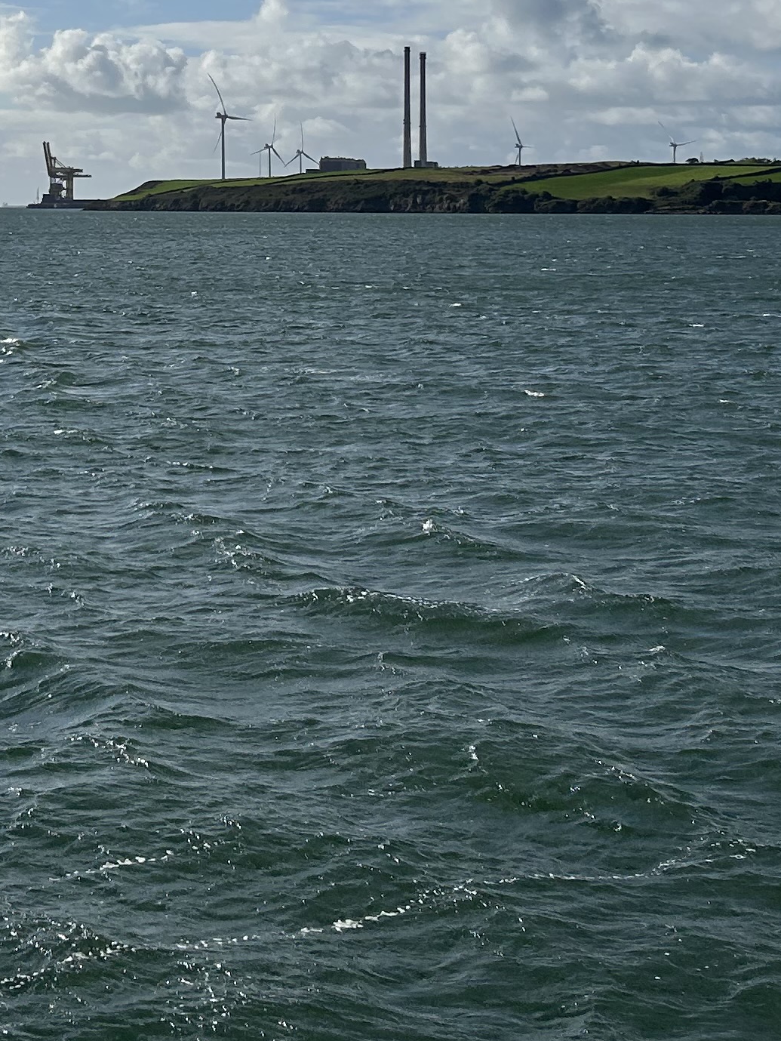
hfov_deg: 19.1
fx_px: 2285
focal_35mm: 76
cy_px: 137
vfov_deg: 25.0
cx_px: 91
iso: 50
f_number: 1.5
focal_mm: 5.7
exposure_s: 1/11364
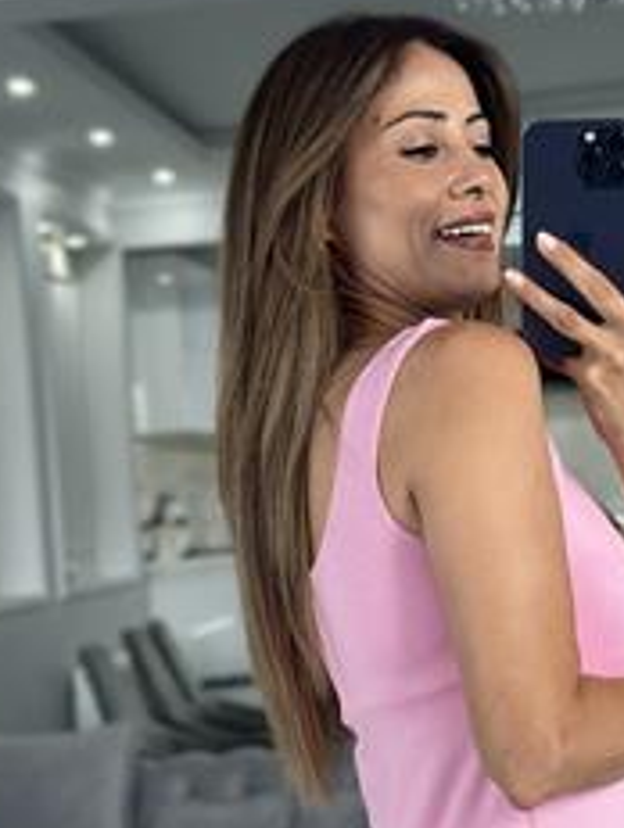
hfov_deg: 14.1
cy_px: 738
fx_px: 2517
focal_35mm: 105
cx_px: 455
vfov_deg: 18.4
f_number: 1.78
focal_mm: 6.86
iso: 125
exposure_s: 1/64
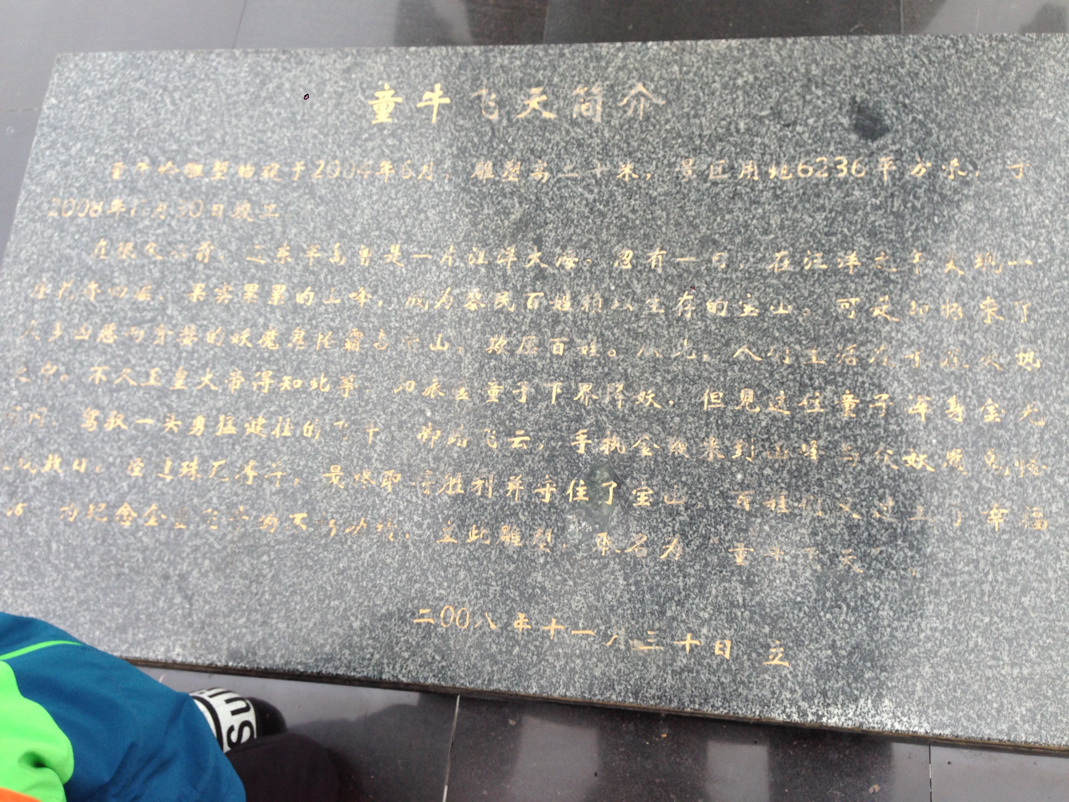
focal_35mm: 33
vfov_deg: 42.9
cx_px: 534
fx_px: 1019
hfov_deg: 55.4
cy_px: 401
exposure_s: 1/272
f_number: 2.4
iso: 50
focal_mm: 4.12
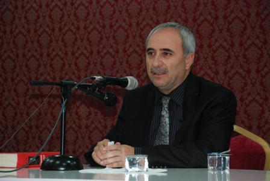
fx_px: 1014
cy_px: 90
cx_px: 135
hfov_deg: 15.2
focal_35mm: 135
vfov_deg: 10.2
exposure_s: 1/60
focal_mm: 90
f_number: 5.6
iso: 800
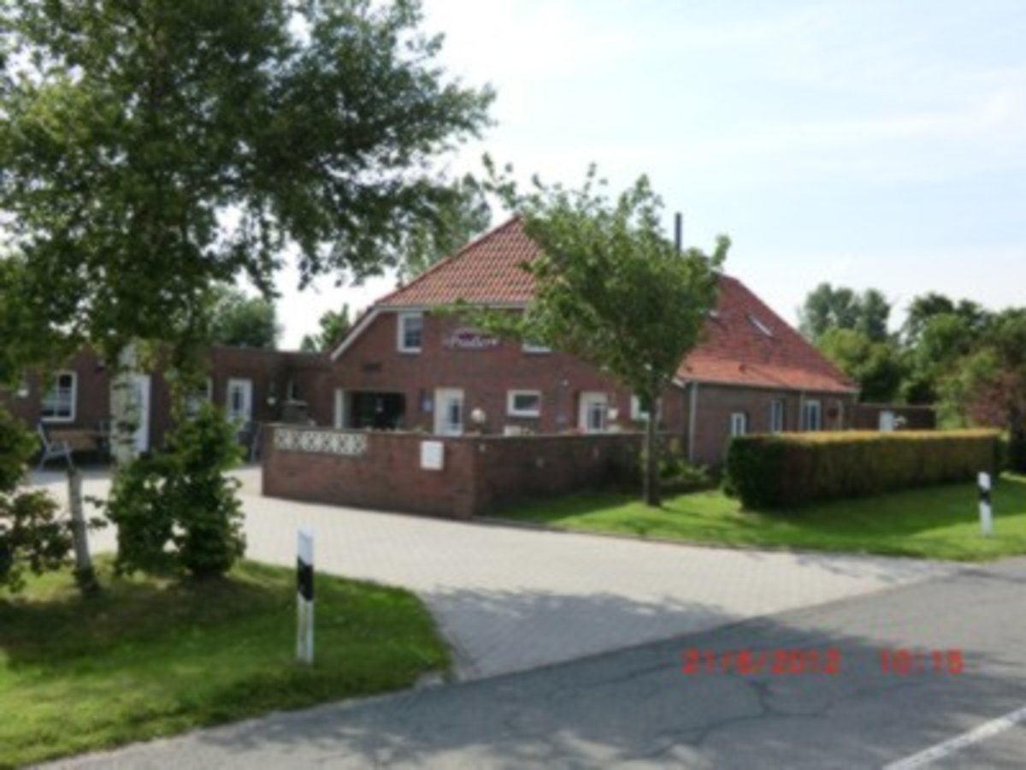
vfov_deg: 41.8
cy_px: 385
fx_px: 1008
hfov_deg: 54.0
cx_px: 513
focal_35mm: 34
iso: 80
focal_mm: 6.1
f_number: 3.6
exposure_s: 1/640
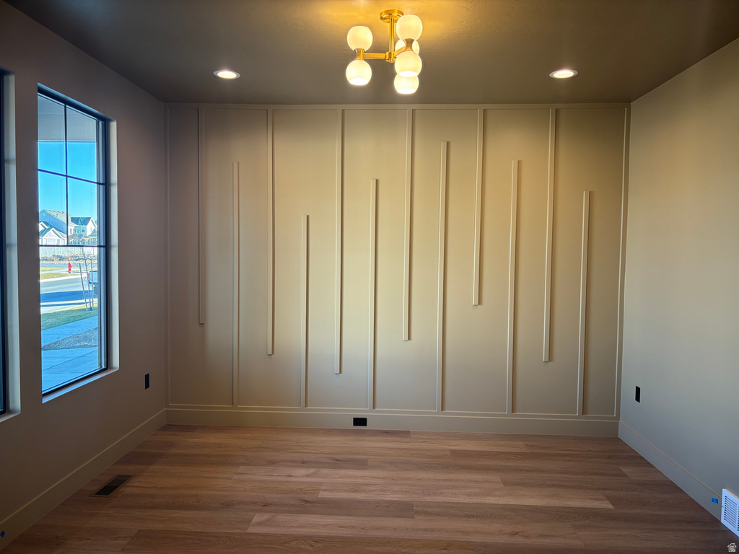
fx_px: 555
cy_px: 277
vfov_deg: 53.1
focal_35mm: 26
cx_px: 370
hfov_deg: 67.3
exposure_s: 1/60
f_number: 1.6
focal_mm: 5.96
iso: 80
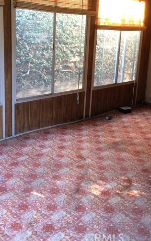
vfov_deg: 49.9
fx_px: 257
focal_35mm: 39
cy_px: 92
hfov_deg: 32.7
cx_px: 84
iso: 125
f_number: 2.2
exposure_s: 1/30
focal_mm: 4.15
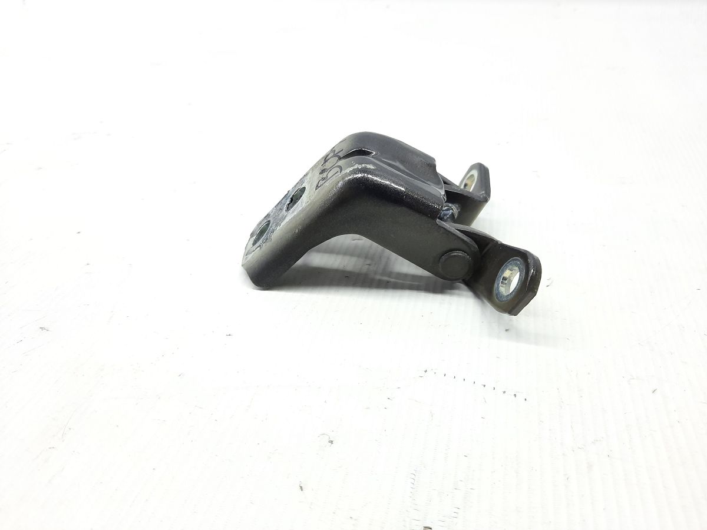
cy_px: 265
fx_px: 511
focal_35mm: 25
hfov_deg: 69.4
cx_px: 354
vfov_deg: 54.9
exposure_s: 1/50
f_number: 2
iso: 125
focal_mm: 4.6
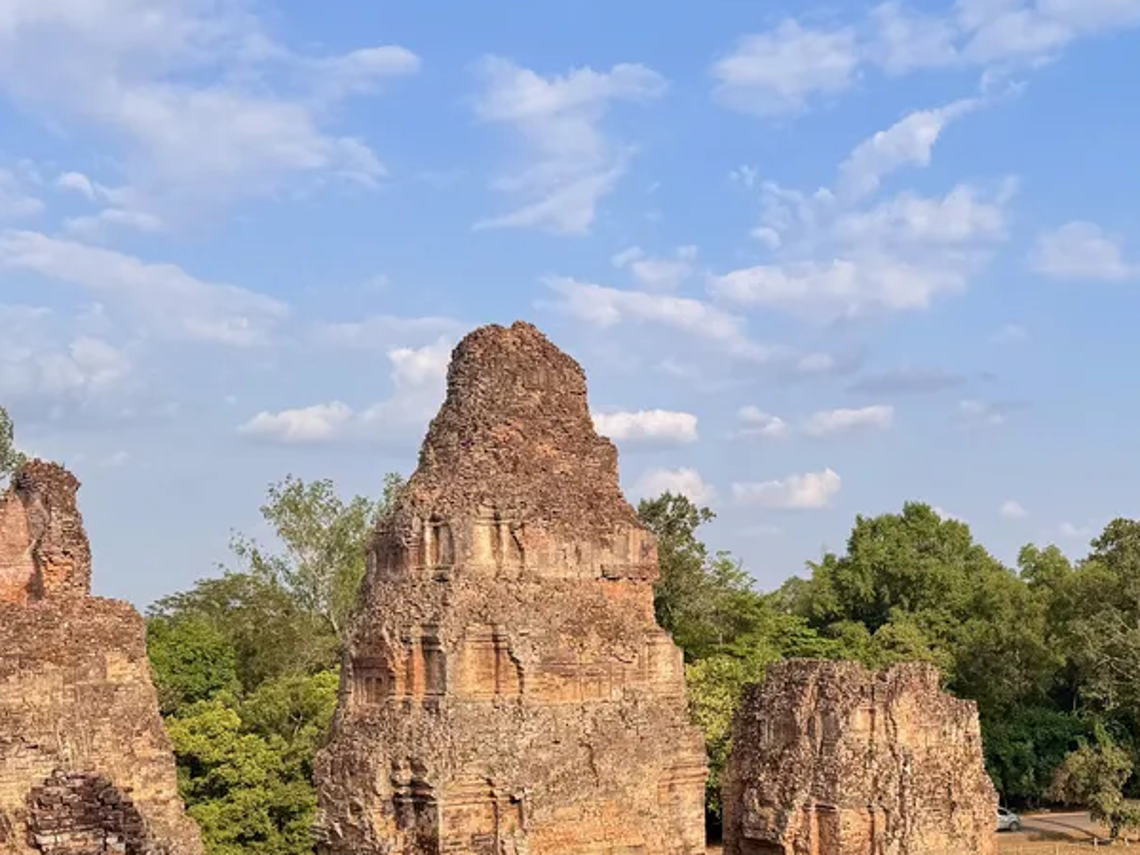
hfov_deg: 38.6
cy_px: 606
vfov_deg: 29.9
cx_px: 857
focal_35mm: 48
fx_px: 1581
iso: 80
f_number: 1.78
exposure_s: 1/3413
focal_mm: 6.76
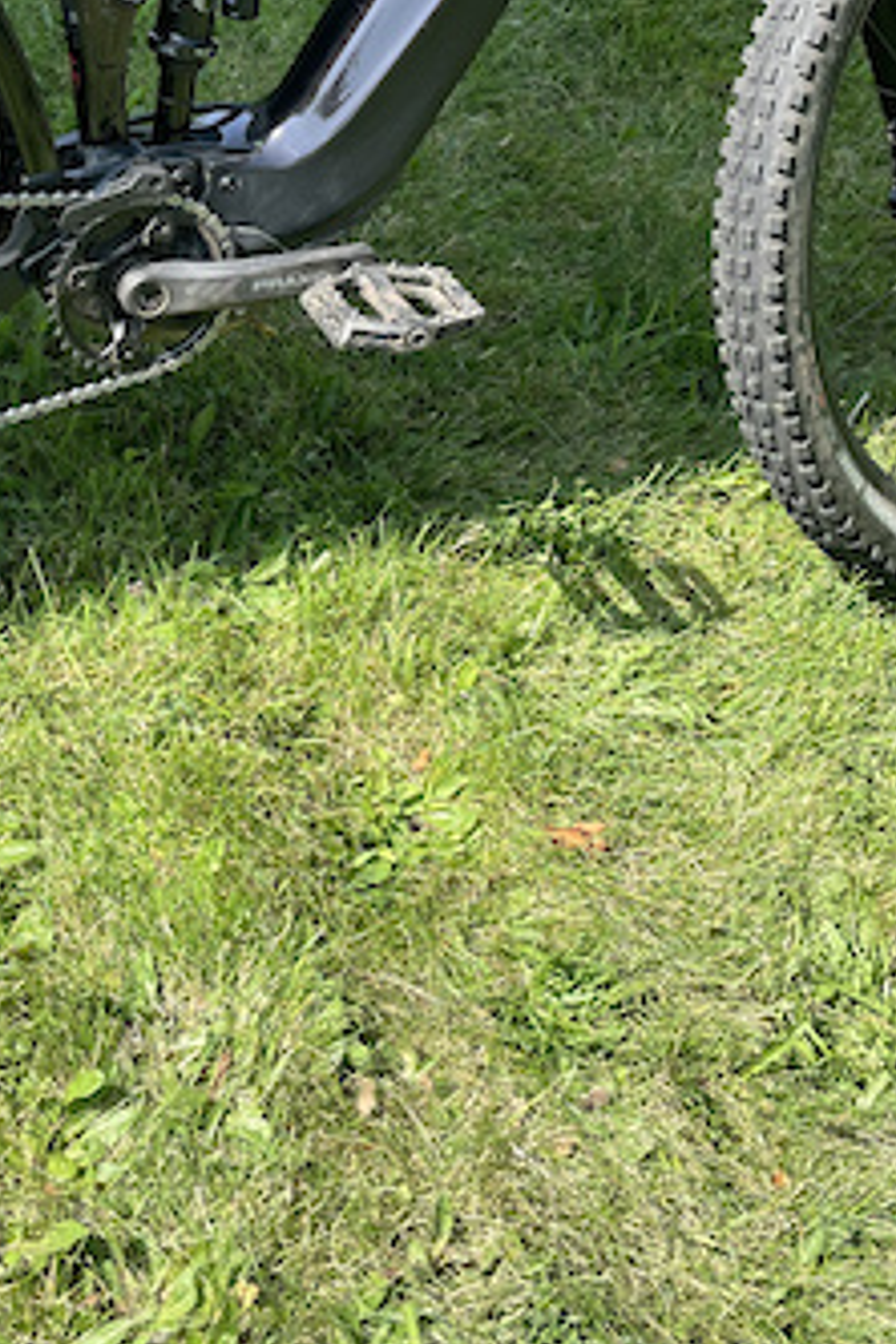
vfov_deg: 29.3
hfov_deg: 20.6
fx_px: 2426
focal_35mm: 65
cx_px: 149
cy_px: 52
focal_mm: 4.2
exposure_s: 1/764
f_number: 1.6
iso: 32
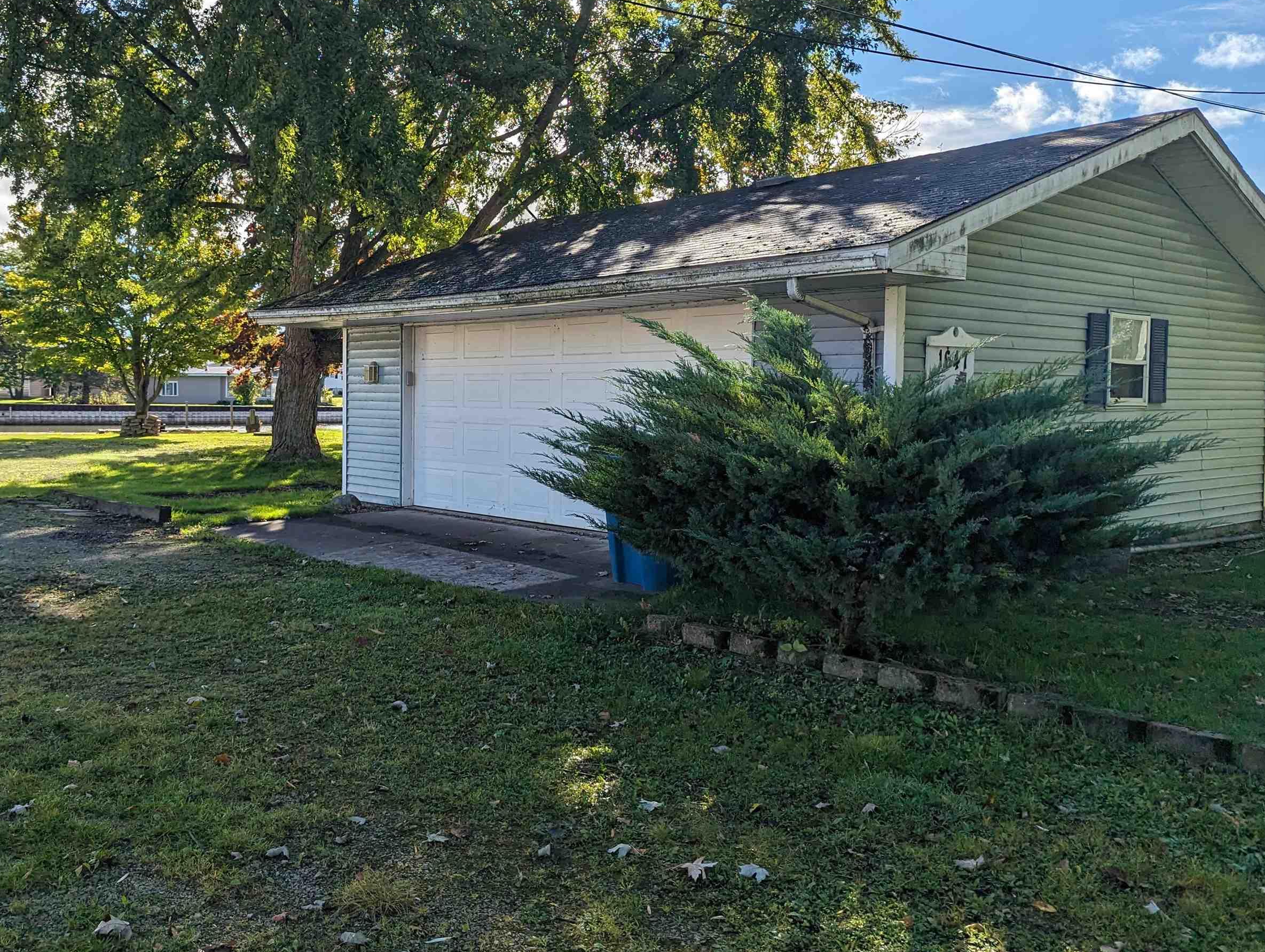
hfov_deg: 57.7
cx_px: 492
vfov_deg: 45.5
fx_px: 1135
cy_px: 437
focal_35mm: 31
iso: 42
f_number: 1.85
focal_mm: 6.81
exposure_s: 1/2899
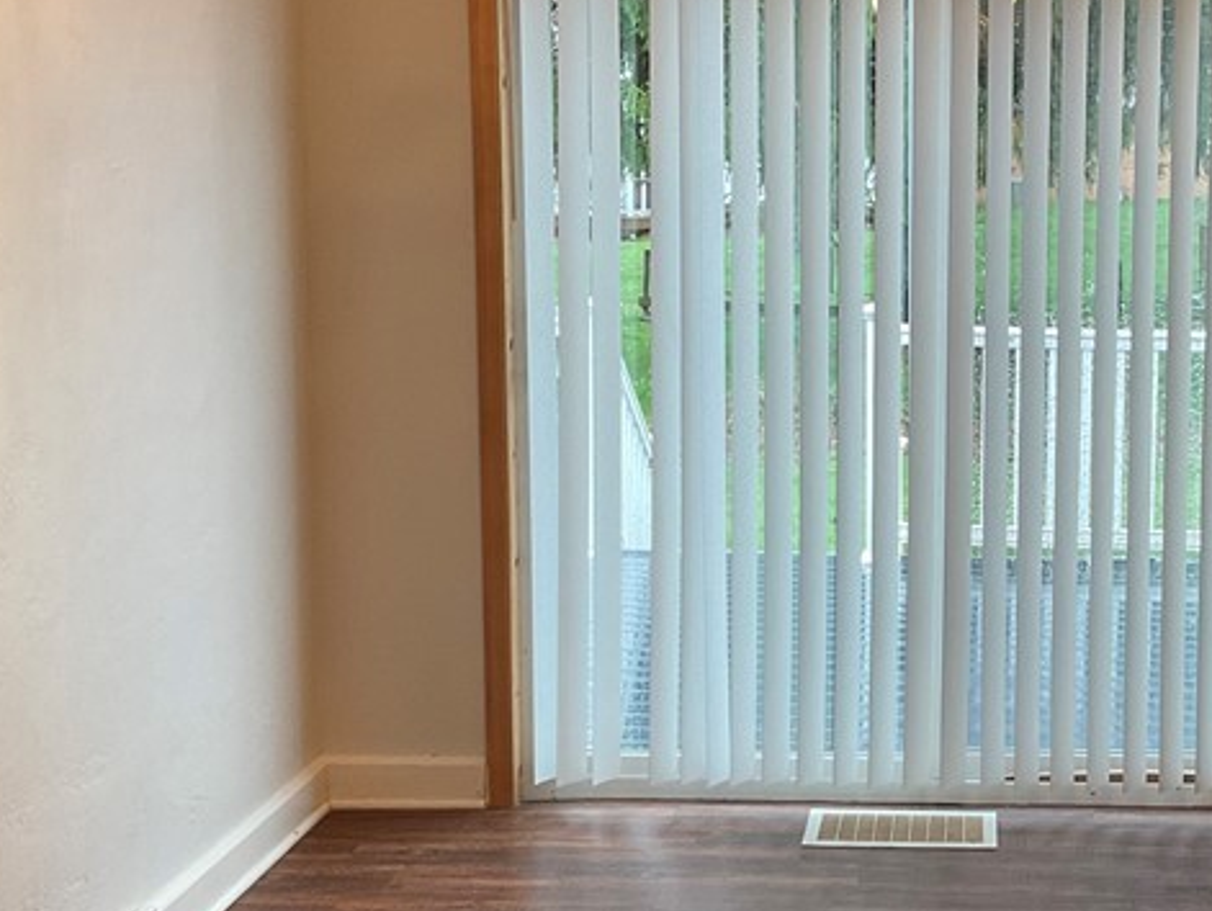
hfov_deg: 30.0
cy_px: 476
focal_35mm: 63
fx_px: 2207
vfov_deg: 23.3
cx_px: 970
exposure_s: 1/60
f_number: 1.8
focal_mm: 3
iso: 80
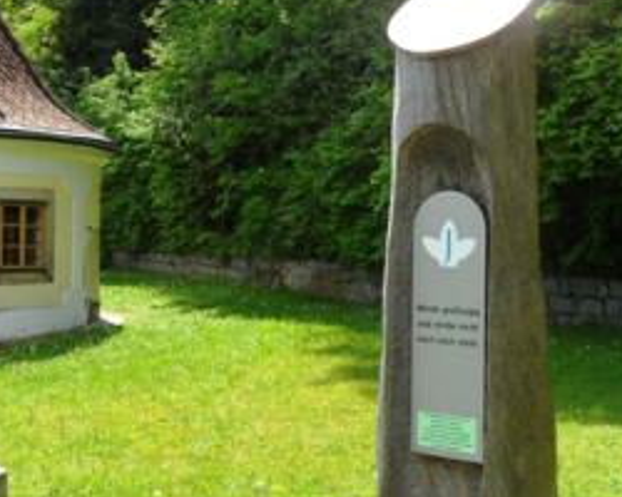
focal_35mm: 55
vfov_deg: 27.6
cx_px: 185
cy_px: 236
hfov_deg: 33.7
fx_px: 1012
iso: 80
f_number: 3.2
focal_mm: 3.9
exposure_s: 1/500
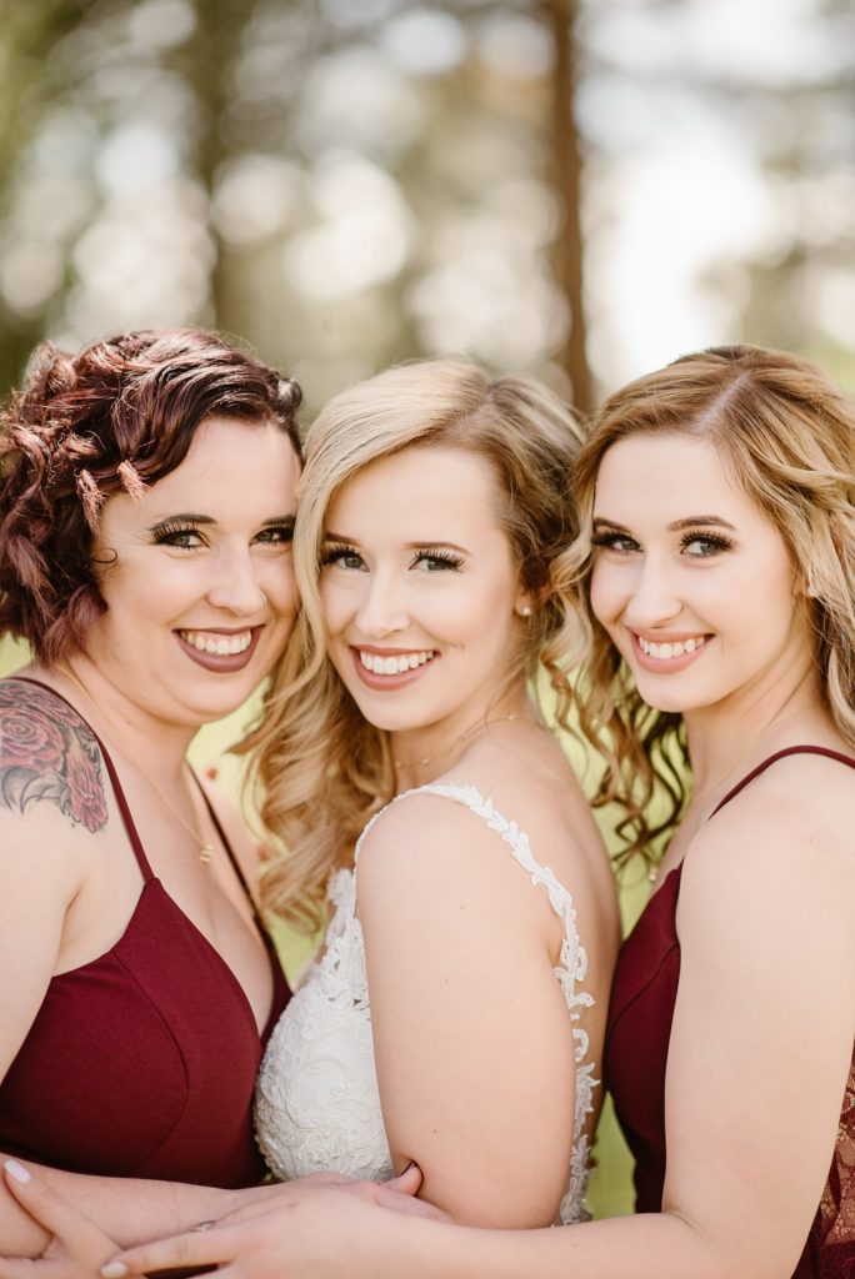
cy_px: 640
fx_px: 3024
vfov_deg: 23.9
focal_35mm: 85
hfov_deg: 16.1
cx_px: 428
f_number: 2
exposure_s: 1/2000
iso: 200
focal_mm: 85
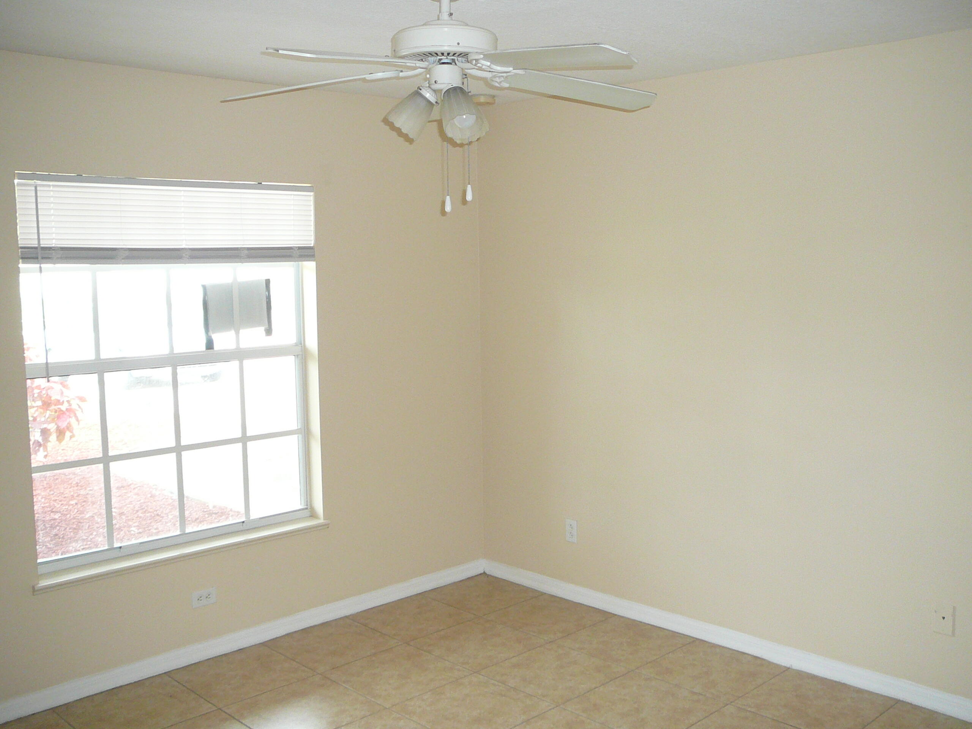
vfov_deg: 40.7
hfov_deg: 52.6
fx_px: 983
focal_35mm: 35
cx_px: 486
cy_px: 364
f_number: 2.8
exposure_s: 1/30
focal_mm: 5.2
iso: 200
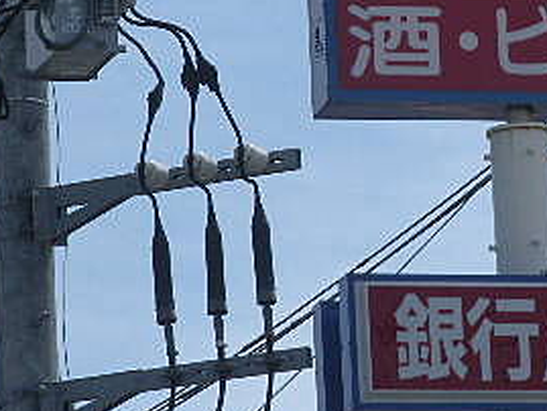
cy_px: 33
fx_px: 5596
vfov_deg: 4.2
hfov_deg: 5.6
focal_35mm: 354
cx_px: 559
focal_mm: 26
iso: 64
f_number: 5.4
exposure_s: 1/424
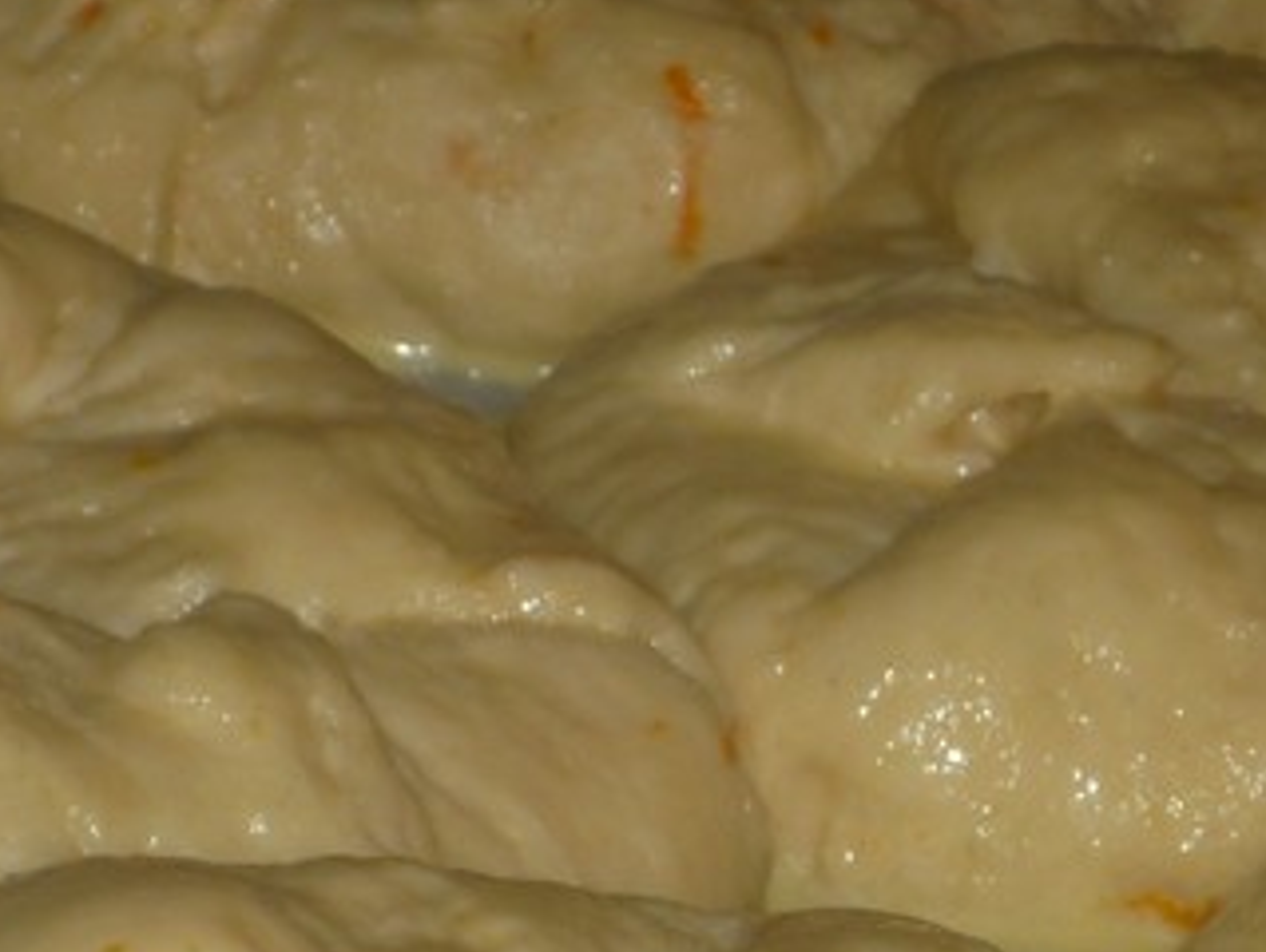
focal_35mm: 268
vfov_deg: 5.6
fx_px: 9813
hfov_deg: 7.4
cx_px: 655
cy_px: 726
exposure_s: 1/60
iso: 100
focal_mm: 18.6
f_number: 5.8
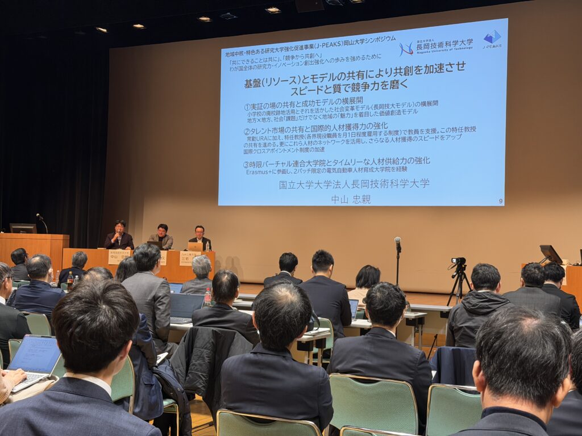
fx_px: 807
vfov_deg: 30.3
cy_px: 218
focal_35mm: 48
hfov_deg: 39.7
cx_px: 291
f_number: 1.78
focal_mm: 6.76
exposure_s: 1/60
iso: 100
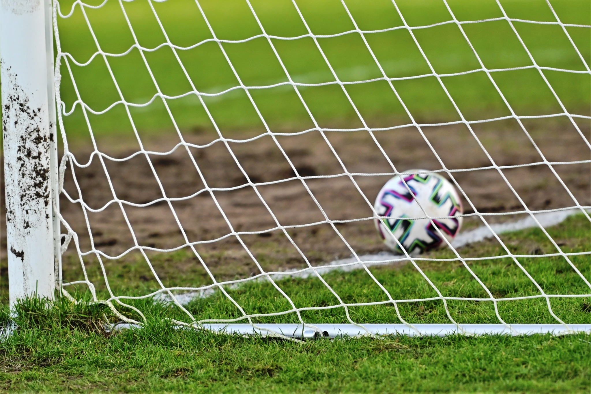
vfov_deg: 4.6
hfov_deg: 6.9
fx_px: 4924
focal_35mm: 300
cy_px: 197
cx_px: 296
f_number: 2.8
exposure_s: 1/800
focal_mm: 200
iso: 360
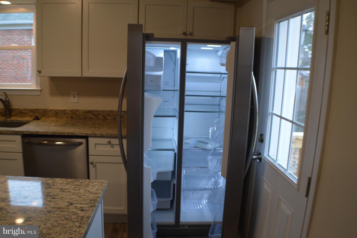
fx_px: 357
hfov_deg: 53.2
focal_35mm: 36
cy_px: 119
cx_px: 178
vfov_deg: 36.8
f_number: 4
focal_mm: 24
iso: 560
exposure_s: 1/60
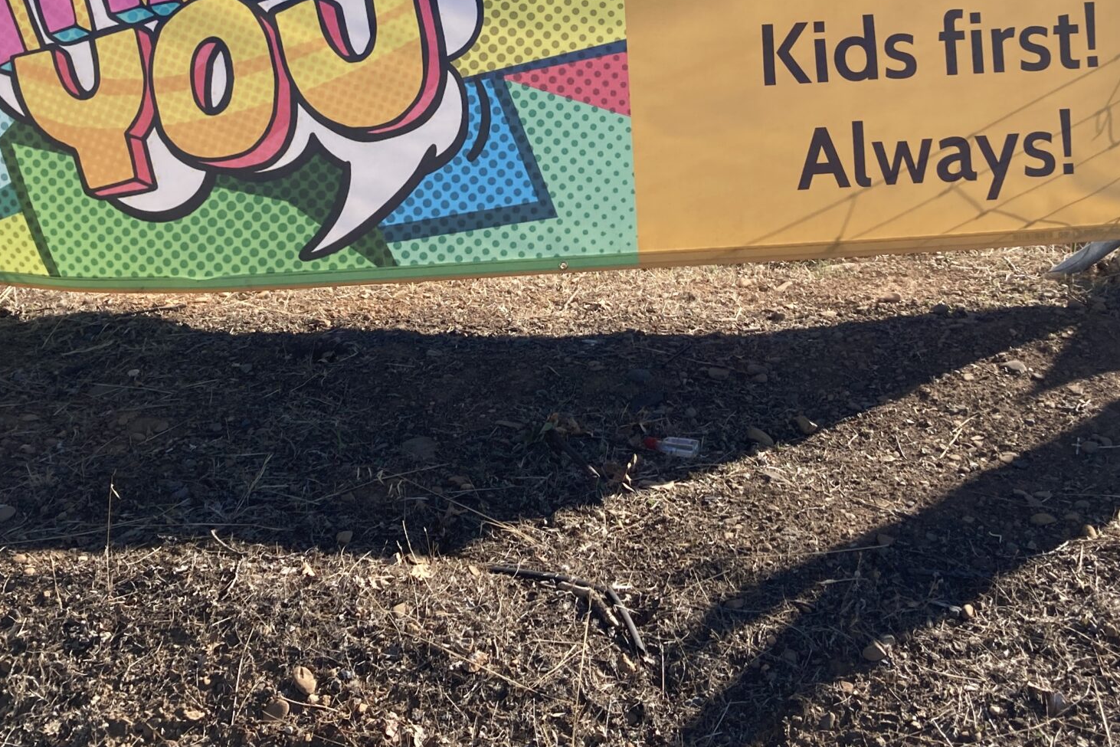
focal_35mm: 51
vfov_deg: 25.7
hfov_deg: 38.9
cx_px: 582
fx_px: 1587
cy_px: 74
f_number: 1.8
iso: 20
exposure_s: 1/1567
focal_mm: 3.99
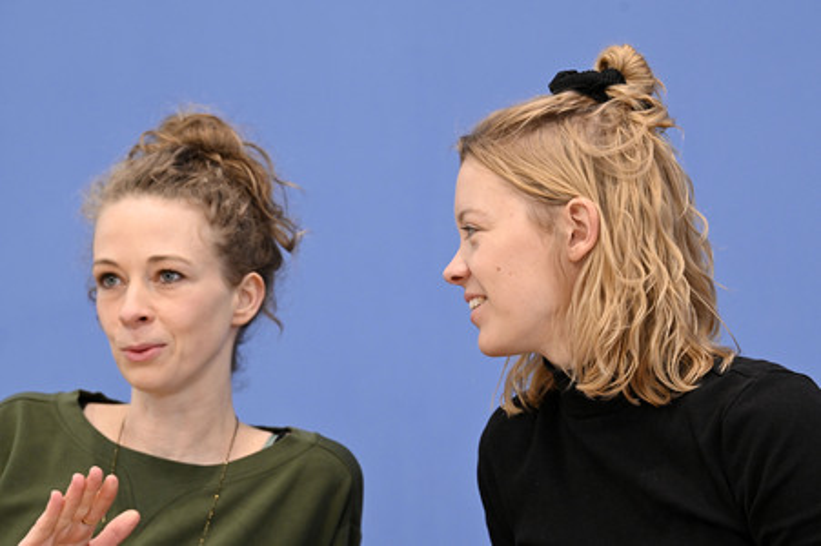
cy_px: 273
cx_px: 410
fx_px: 3418
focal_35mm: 150
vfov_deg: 9.1
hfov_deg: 13.7
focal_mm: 150
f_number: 5.6
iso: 4000
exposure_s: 1/640
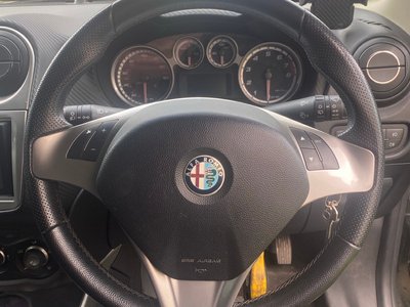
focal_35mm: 26
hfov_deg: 67.3
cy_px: 154
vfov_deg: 53.1
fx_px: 308
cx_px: 205
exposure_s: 1/121
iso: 64
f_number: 1.8
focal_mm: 4.25
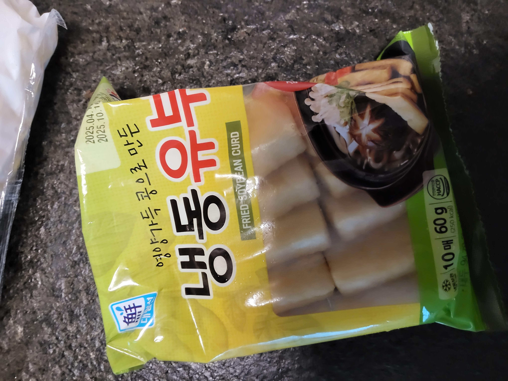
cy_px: 190
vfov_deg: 53.1
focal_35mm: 26
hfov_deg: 67.3
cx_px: 254
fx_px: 382
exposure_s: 1/40
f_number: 1.8
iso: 400
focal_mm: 3.98
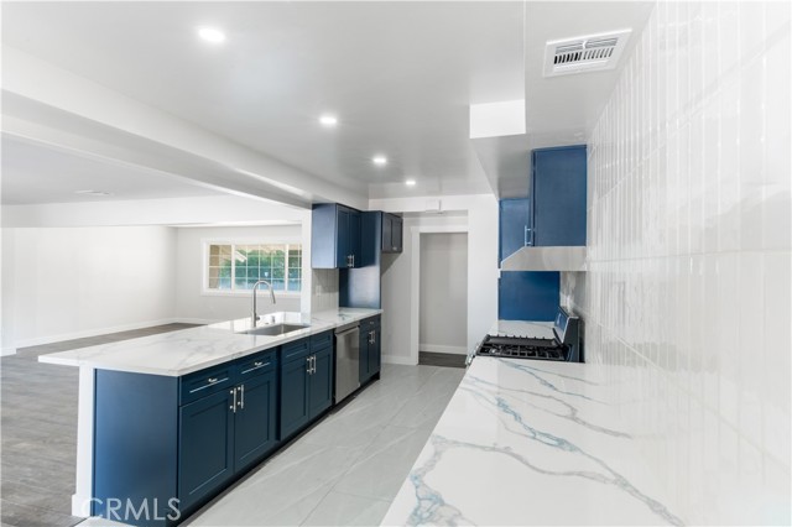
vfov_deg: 64.5
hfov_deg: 86.9
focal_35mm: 19
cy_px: 264
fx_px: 418
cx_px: 396
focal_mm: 19
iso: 800
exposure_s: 1/160
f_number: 9
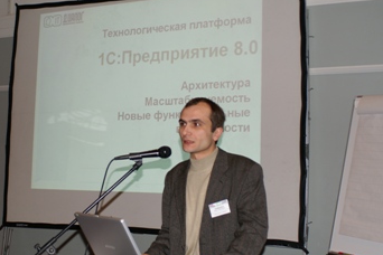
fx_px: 585
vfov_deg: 24.6
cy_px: 110
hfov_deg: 36.2
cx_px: 169
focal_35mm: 55
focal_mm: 28
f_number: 3.5
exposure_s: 1/60
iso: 200
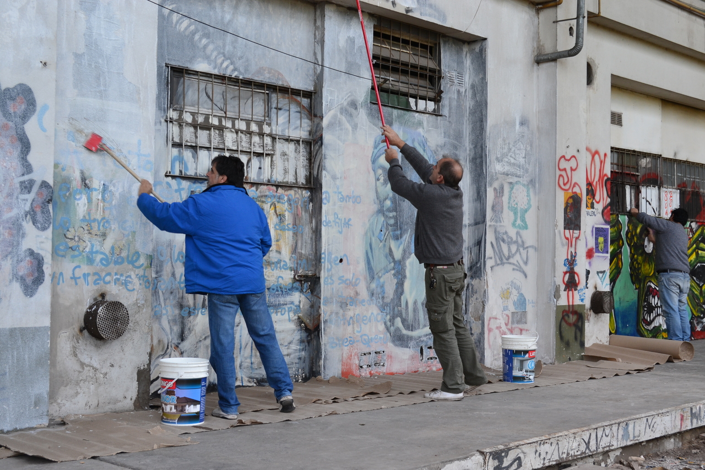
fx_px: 940
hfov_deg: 41.1
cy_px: 235
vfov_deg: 28.1
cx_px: 352
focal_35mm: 48
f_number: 8
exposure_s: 1/80
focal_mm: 32
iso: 400
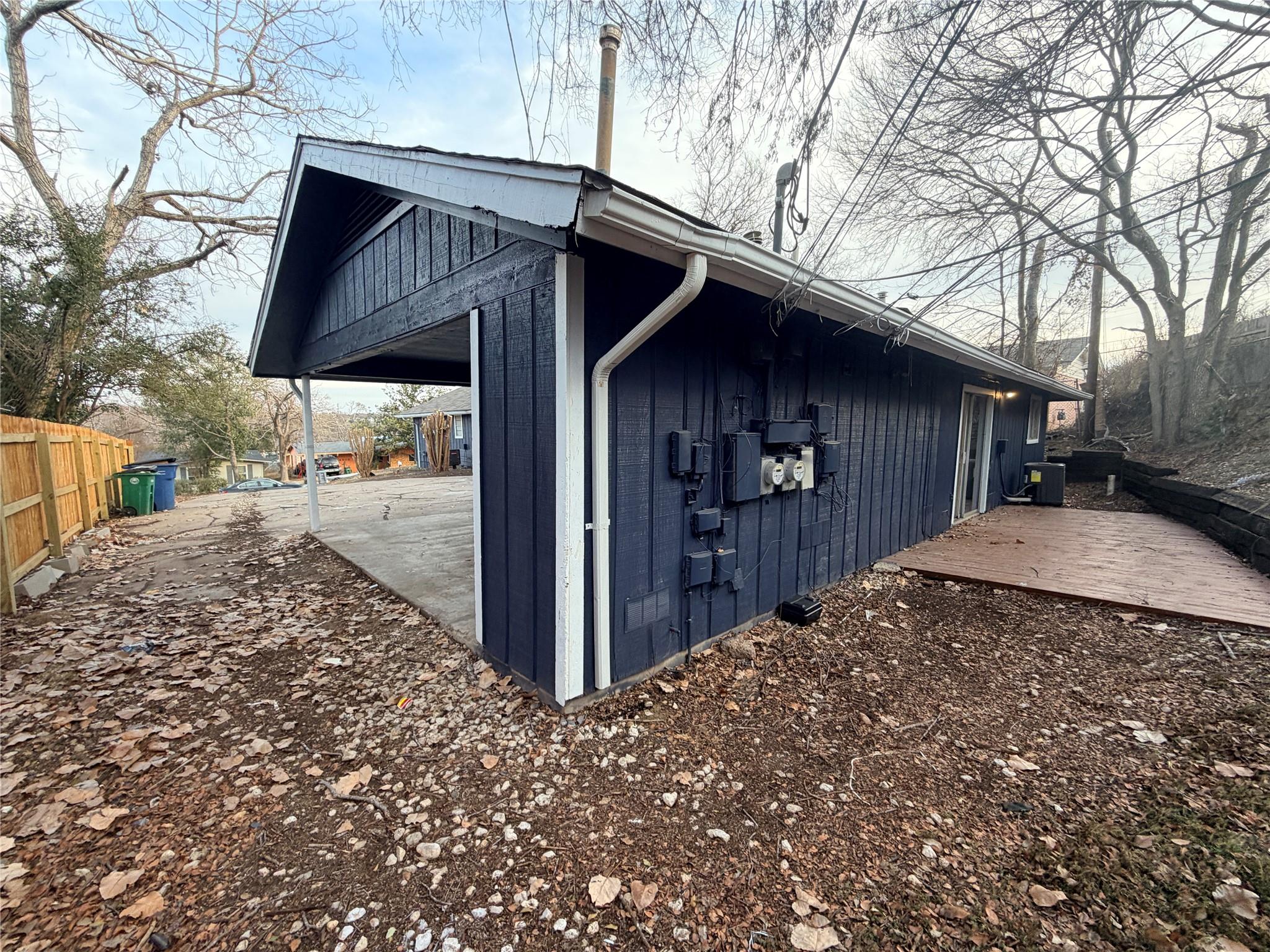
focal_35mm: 14
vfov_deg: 85.7
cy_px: 476
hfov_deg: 102.1
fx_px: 514
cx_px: 635
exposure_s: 1/121
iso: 64
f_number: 2.2
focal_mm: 2.22
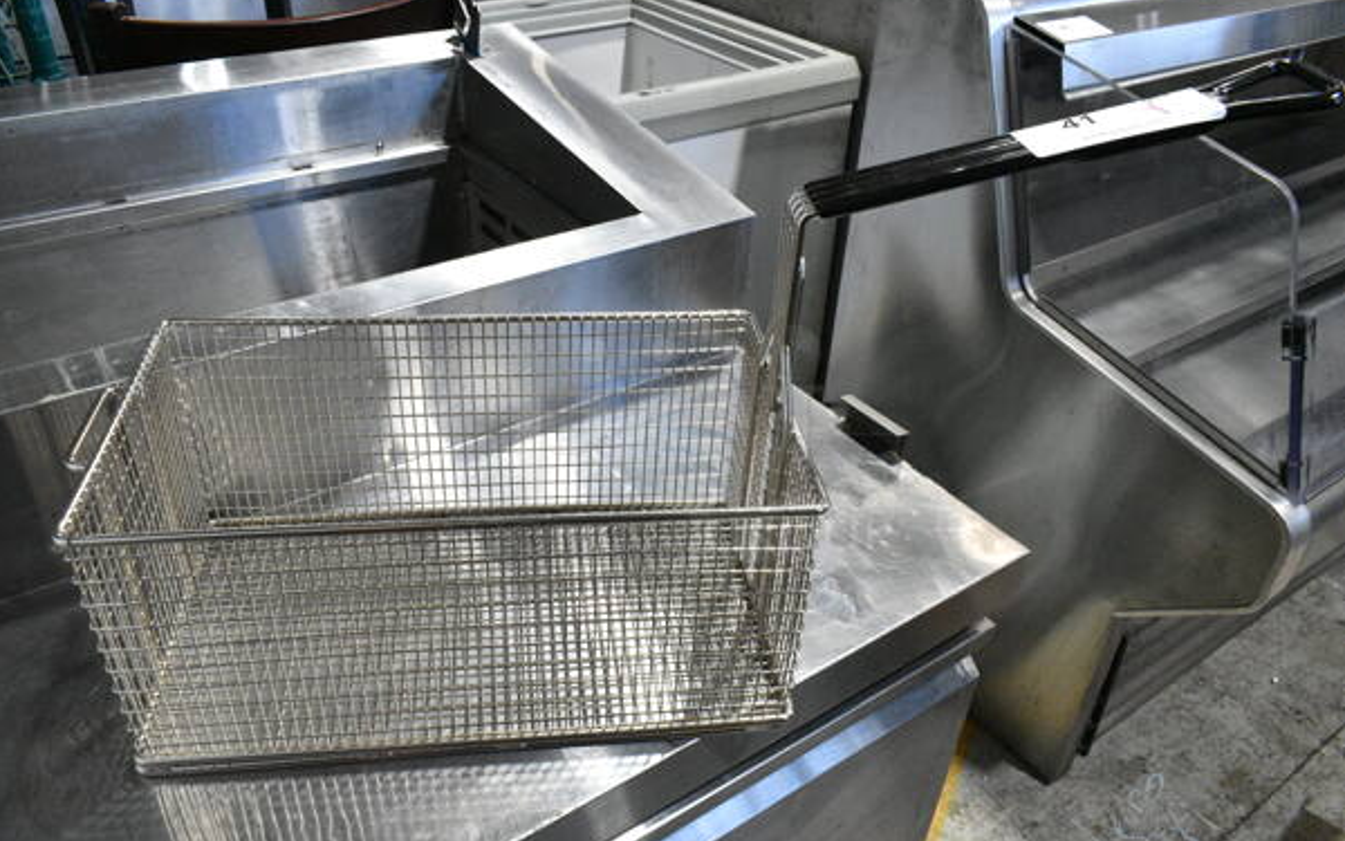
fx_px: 1026
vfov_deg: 44.5
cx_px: 664
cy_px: 442
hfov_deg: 66.5
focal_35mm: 28
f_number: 9
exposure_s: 1/320
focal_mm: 18
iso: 6400
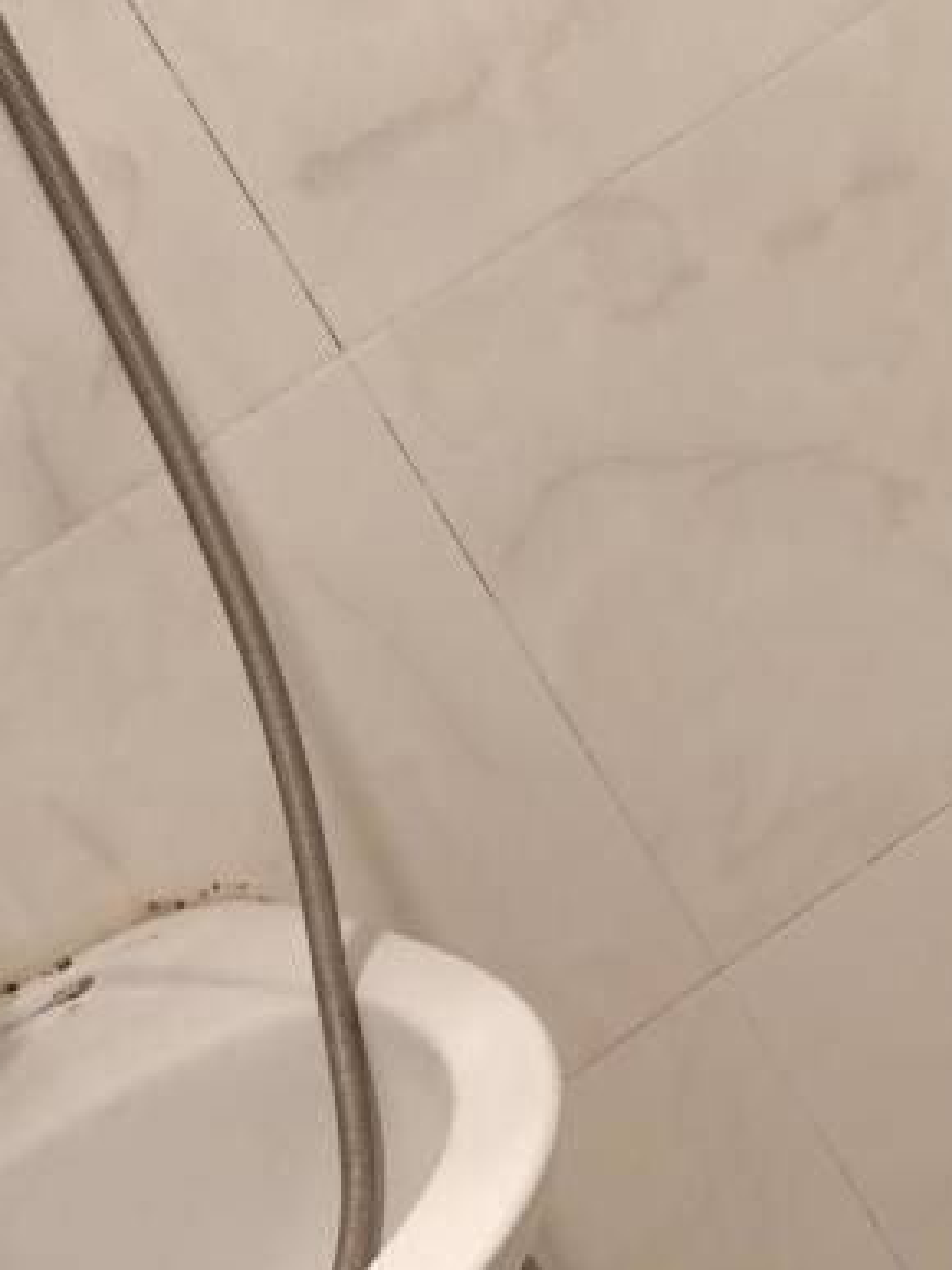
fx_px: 2532
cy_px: 1455
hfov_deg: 19.7
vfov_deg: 25.7
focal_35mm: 69
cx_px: 1208
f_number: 1.79
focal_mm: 4.71
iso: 926
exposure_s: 1/100
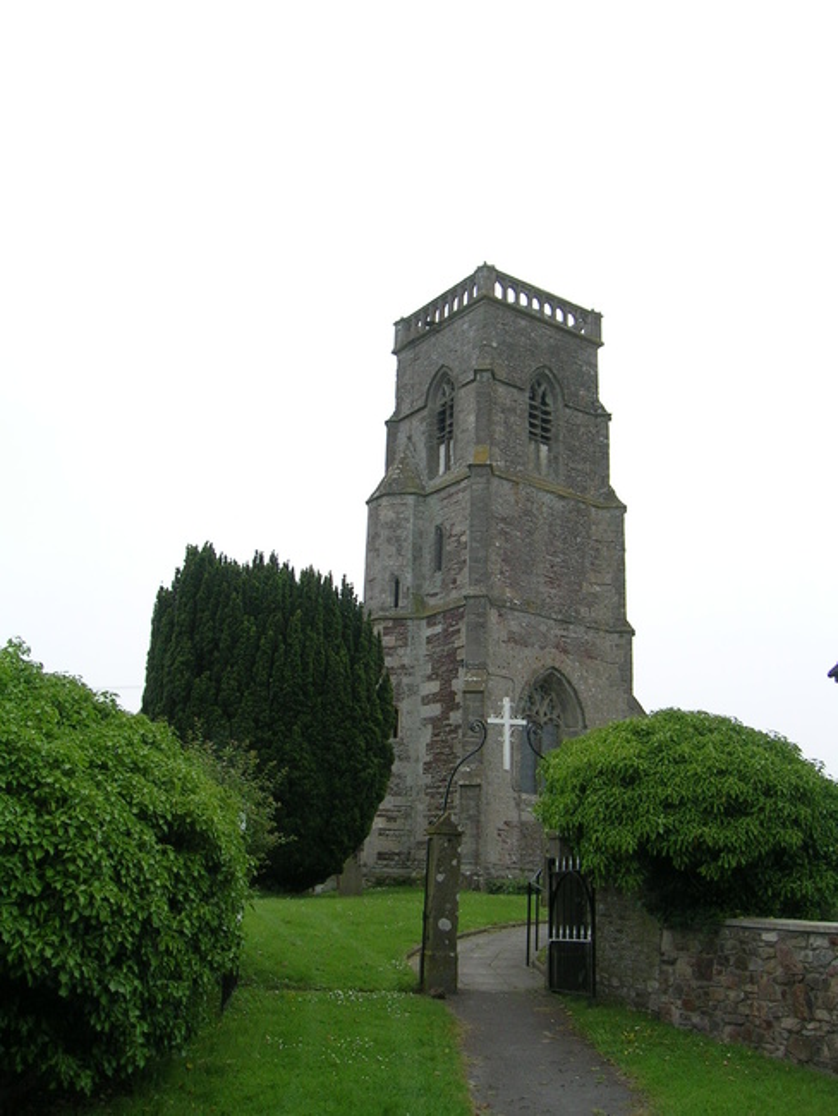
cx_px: 419
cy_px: 558
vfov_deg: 52.6
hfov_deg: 40.7
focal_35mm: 35
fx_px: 1129
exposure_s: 1/529
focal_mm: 5.4
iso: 71
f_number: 4.8
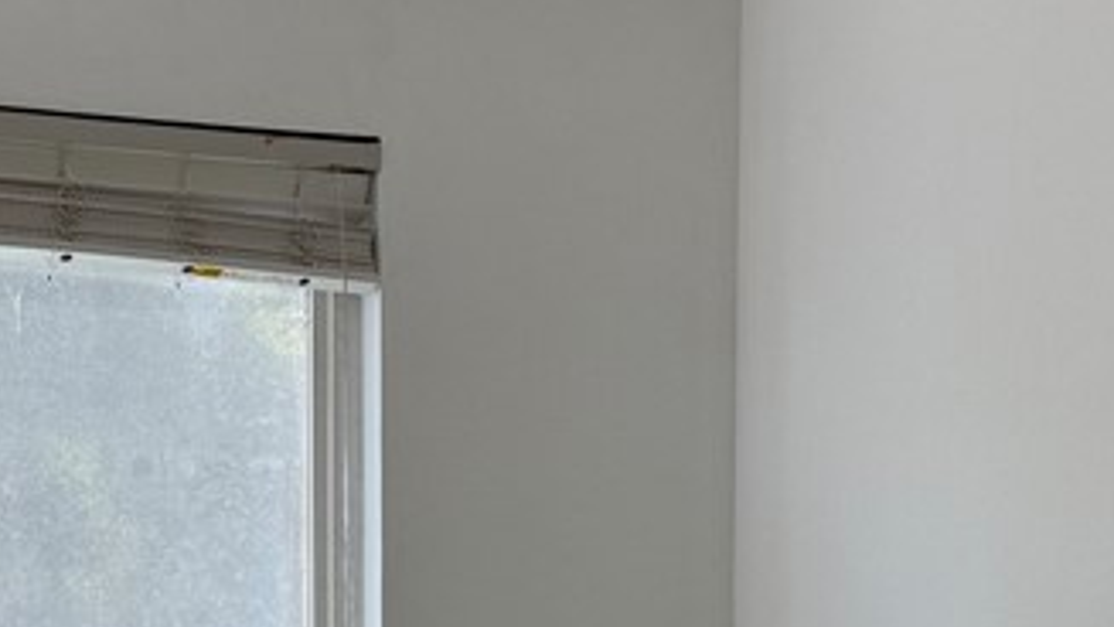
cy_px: 627
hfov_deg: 25.6
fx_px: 2422
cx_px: 300
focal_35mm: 82
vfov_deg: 14.5
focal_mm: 6.76
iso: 80
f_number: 1.78
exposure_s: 1/419
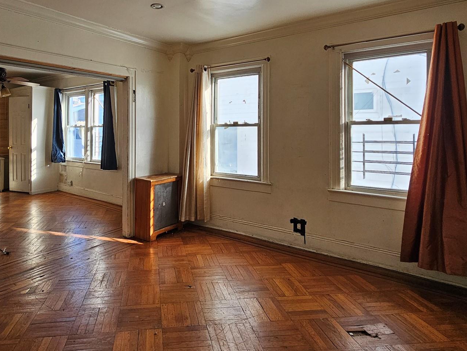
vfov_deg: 62.4
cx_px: 185
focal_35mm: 21
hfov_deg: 78.0
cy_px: 128
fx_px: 283
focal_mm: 2.2
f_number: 2.2
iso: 100
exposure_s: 1/207
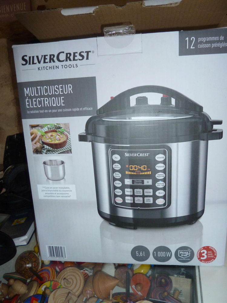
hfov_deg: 54.9
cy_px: 152
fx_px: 219
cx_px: 114
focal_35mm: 25
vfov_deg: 69.4
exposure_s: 1/30
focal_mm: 4.1
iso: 250
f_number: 3.3
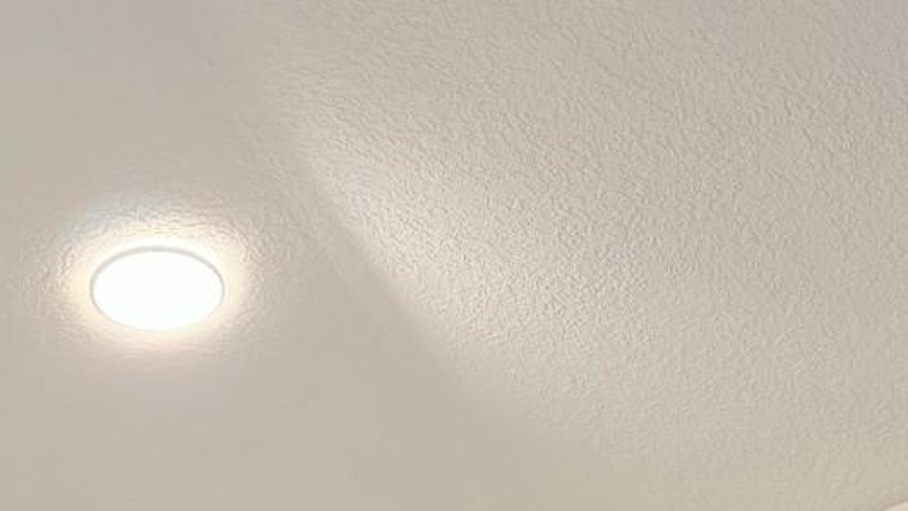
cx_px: 497
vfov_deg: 13.3
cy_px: 1003
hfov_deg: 26.8
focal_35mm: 79
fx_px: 1902
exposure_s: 1/60
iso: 250
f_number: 1.78
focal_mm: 6.76
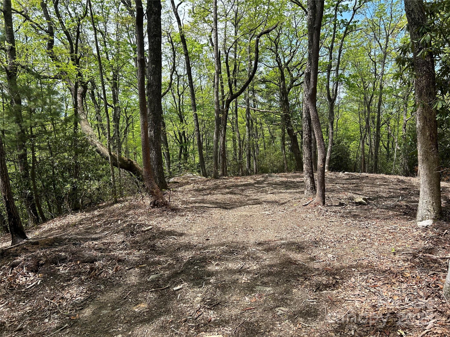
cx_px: 225
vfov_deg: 53.1
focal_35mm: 26
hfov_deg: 67.3
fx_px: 338
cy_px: 168
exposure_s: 1/1344
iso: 50
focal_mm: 5.7
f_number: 1.5
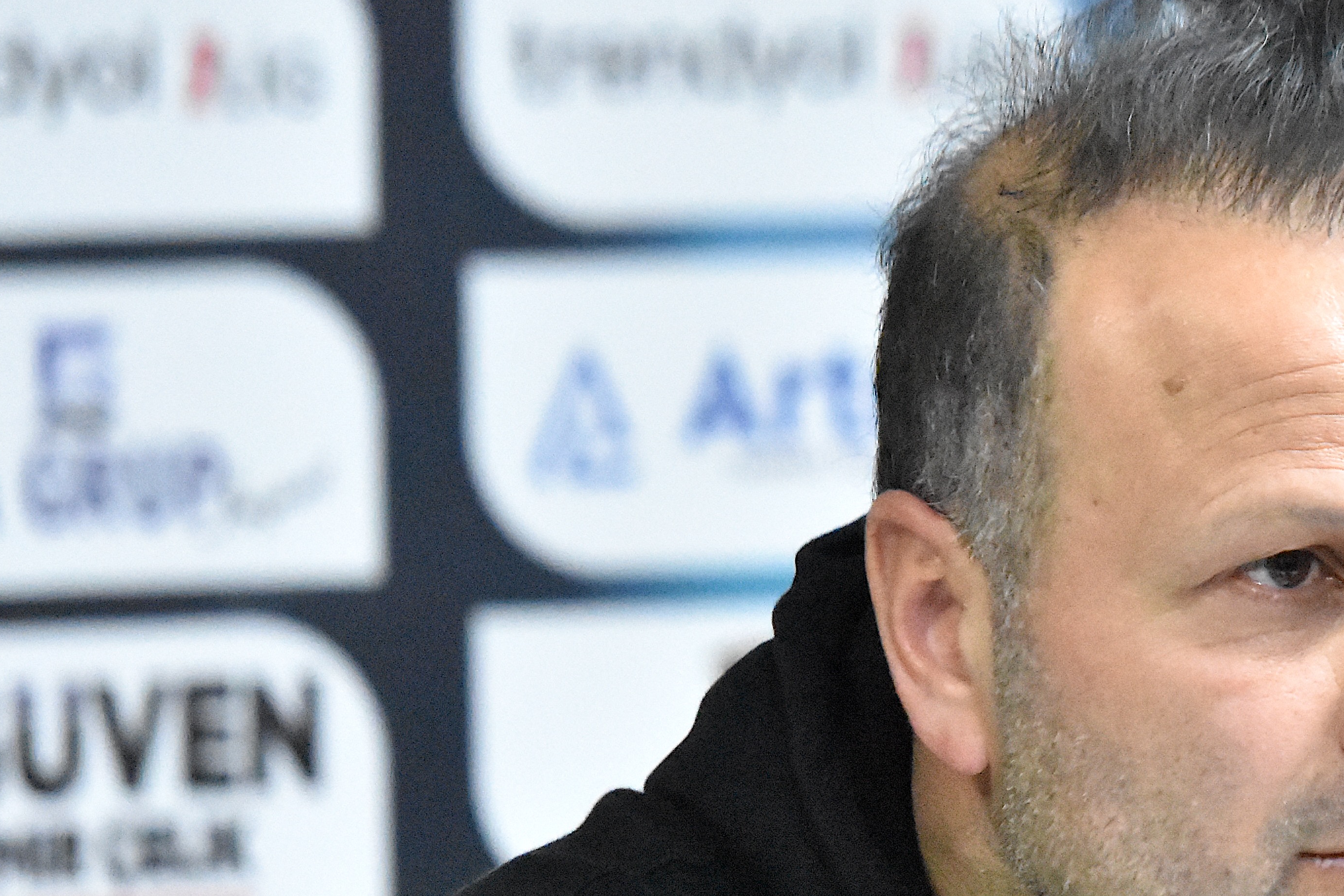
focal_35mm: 523
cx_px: 1233
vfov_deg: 2.6
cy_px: 879
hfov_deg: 3.9
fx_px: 19526
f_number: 3.2
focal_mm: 160
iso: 12800
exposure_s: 1/640
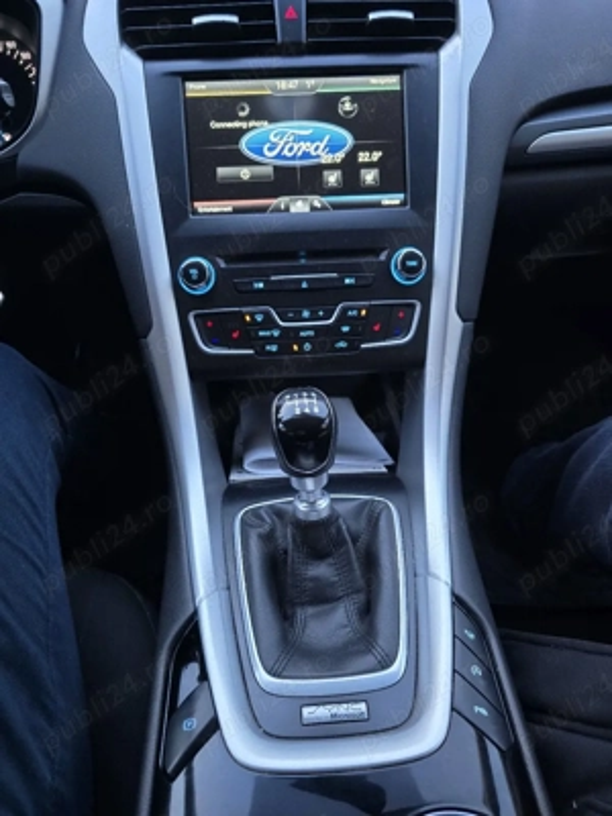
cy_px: 408
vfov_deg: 73.9
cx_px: 306
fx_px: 542
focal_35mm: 23
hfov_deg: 58.9
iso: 500
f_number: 1.7
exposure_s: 1/33.4
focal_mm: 6.3
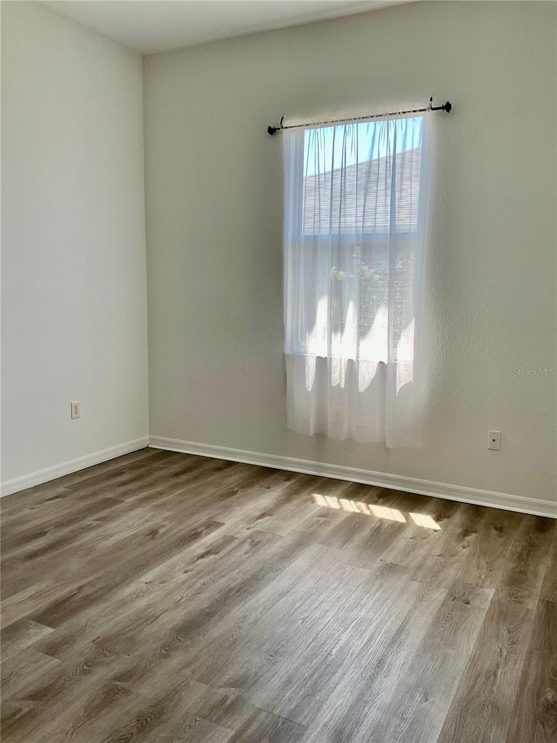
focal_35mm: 29
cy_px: 372
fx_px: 622
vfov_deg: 61.7
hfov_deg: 48.2
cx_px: 278
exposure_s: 1/120
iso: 32
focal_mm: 3
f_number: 1.8
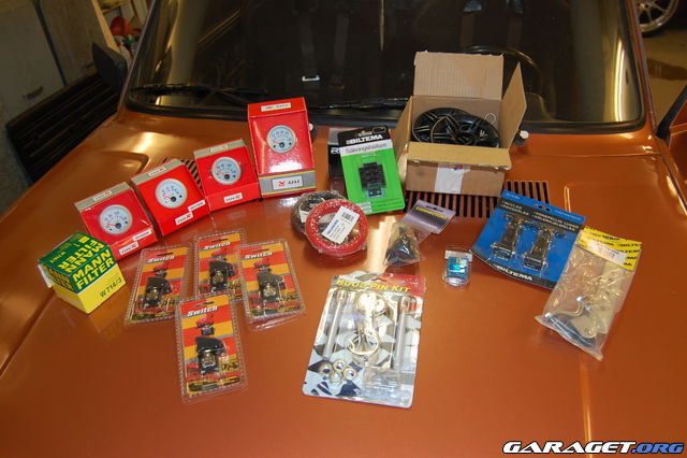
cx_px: 344
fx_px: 629
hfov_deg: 57.2
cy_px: 229
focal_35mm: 33
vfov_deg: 39.9
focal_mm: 22
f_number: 3.8
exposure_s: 1/60
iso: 400
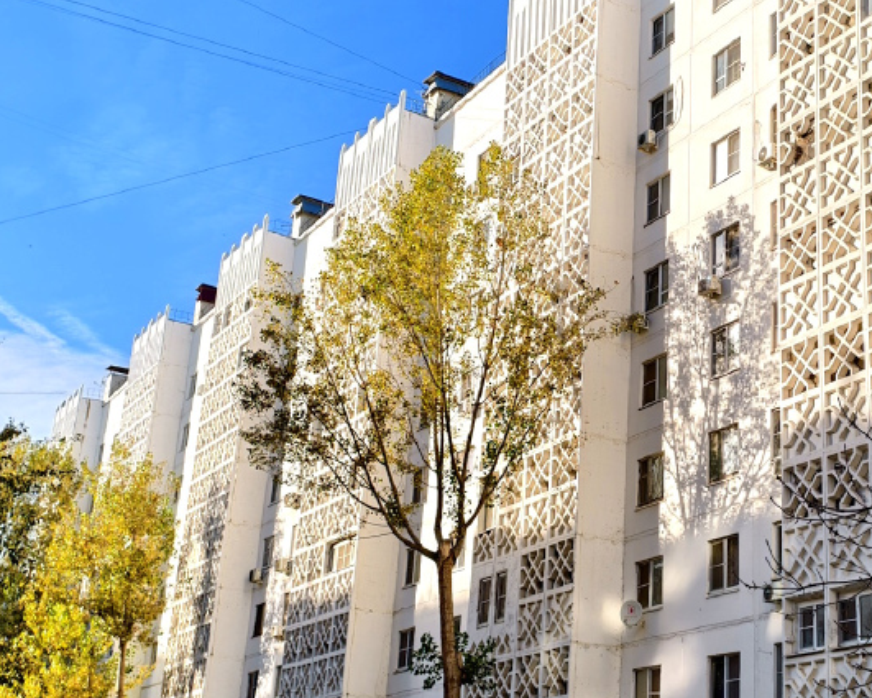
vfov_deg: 27.6
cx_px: 724
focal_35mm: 55
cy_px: 296
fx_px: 1420
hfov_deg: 33.0
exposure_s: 1/751
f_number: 1.57
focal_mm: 6.54
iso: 71
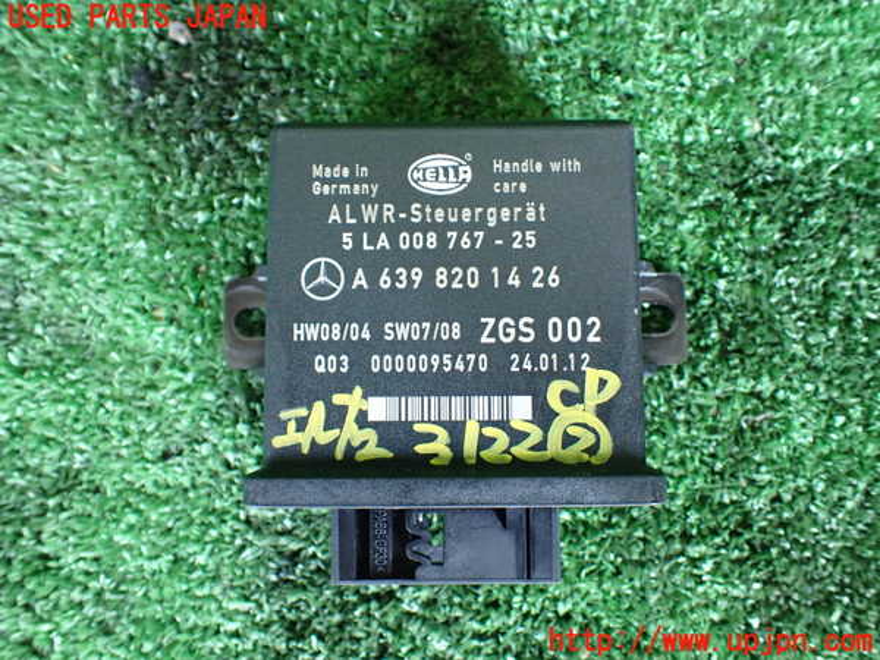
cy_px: 330
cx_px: 440
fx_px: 763
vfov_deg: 46.8
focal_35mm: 30
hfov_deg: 60.0
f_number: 2.3
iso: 800
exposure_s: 1/125
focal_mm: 5.4
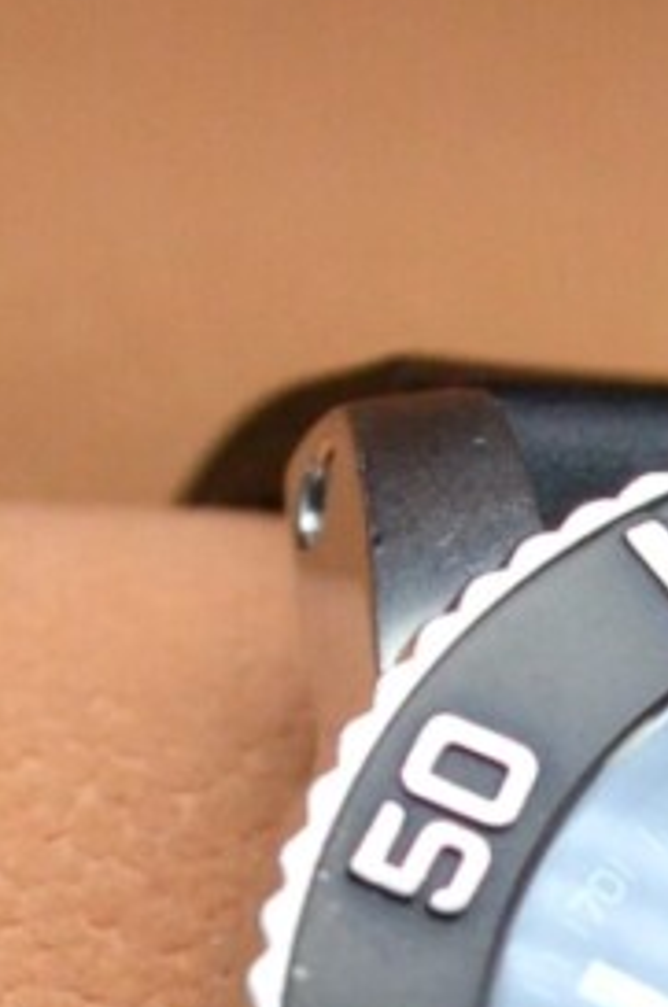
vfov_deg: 4.5
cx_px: 996
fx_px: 12879
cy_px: 1107
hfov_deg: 3.0
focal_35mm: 461
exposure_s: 1/500
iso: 1600
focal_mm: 60
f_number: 5.6
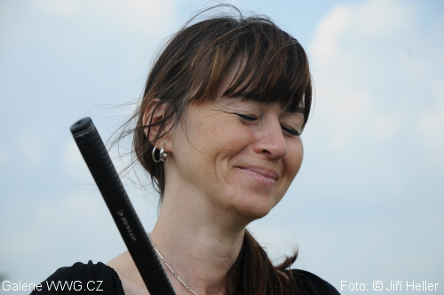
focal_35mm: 158
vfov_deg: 8.7
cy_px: 148
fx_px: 1940
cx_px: 222
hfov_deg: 13.1
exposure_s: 1/400
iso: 200
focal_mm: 105
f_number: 9
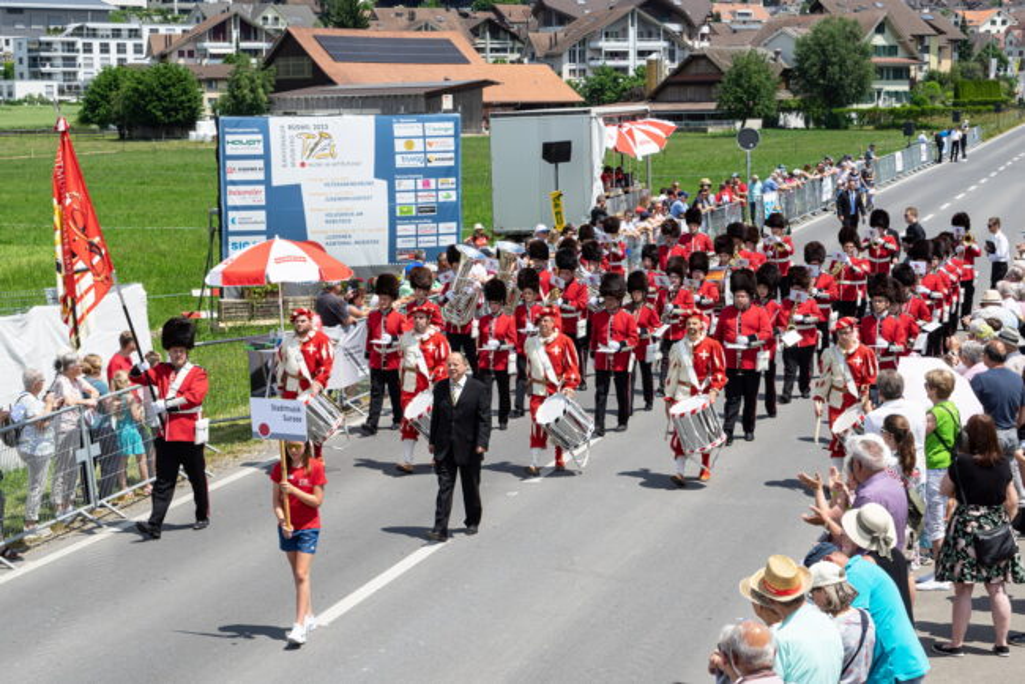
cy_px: 342
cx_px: 512
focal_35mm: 64
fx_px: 1823
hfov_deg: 31.4
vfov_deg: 21.3
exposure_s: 1/200
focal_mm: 64
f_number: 11
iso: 100
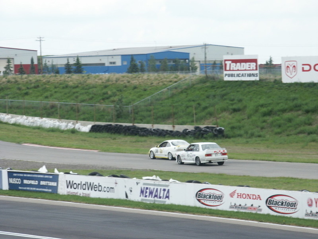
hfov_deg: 9.9
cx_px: 159
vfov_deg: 7.4
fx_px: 1837
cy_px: 120
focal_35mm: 200
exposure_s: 1/180
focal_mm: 50.69
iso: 100
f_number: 6.7
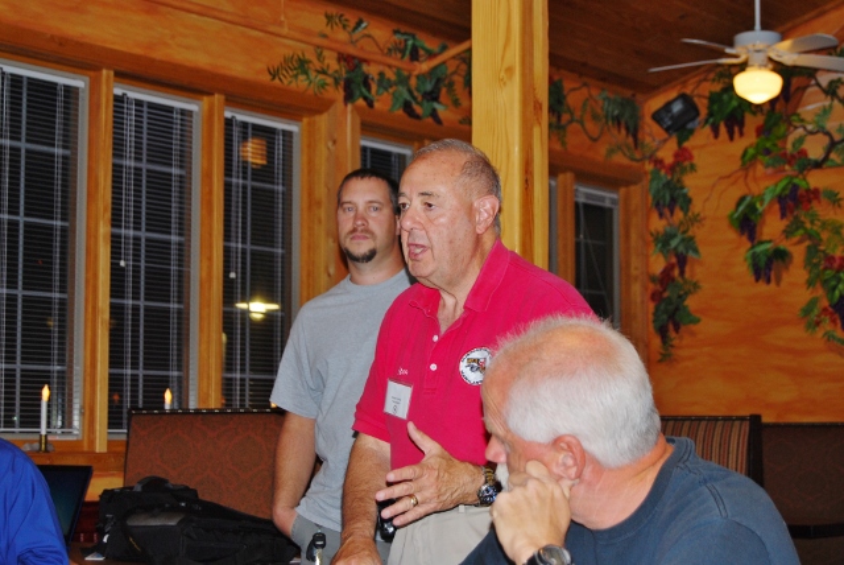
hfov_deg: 27.0
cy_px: 282
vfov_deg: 18.2
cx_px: 422
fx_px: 1760
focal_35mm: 75
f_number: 5.6
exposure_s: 1/60
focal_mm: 50
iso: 200
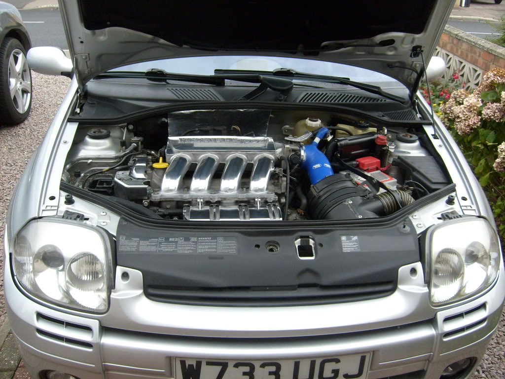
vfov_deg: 40.7
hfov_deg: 52.6
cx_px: 252
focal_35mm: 35
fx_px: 511
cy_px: 190
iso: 80
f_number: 2.8
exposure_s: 1/250
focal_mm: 5.8
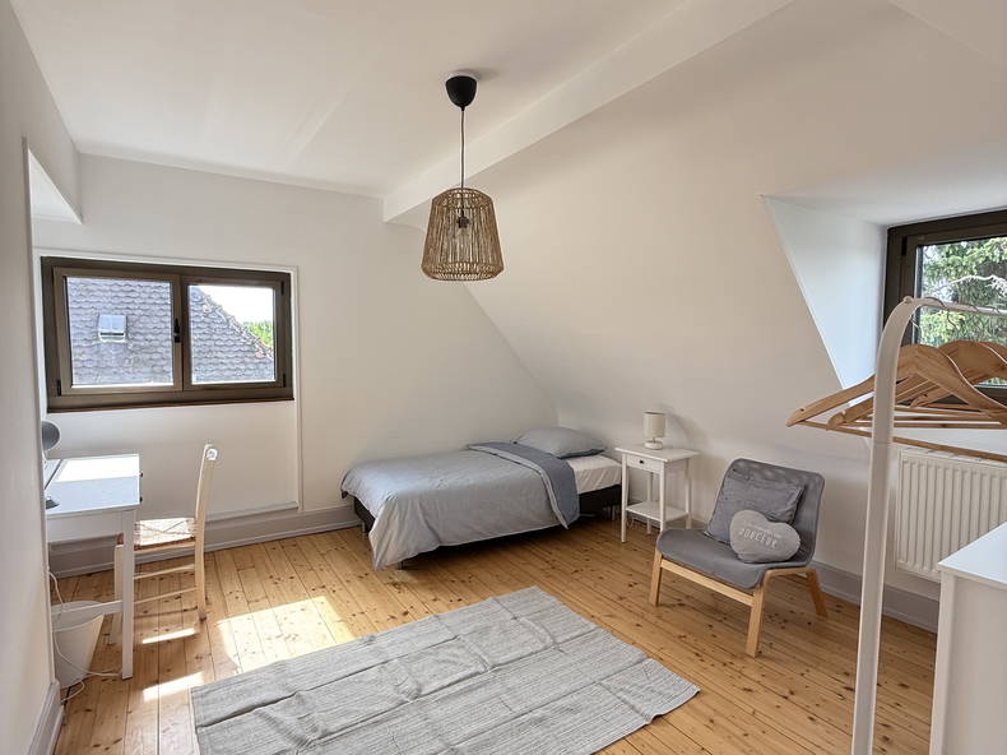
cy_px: 378
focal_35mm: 14
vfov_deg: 85.6
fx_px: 407
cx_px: 504
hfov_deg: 102.1
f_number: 2.2
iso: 80
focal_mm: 2.22
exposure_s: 1/99
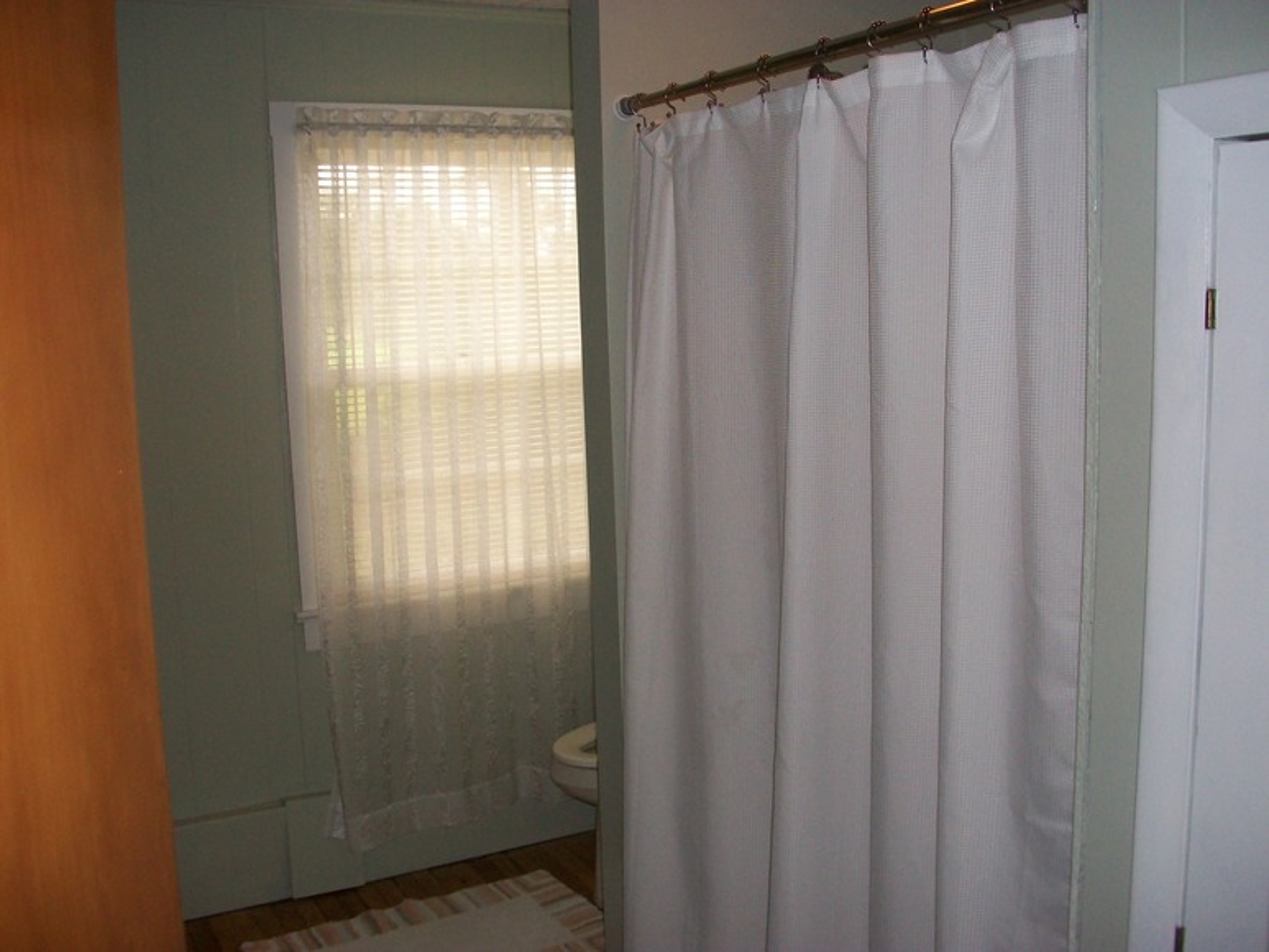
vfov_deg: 41.8
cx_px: 634
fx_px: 1247
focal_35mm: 34
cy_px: 476
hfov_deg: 54.0
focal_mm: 5.7
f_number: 2.8
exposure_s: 1/50
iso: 120
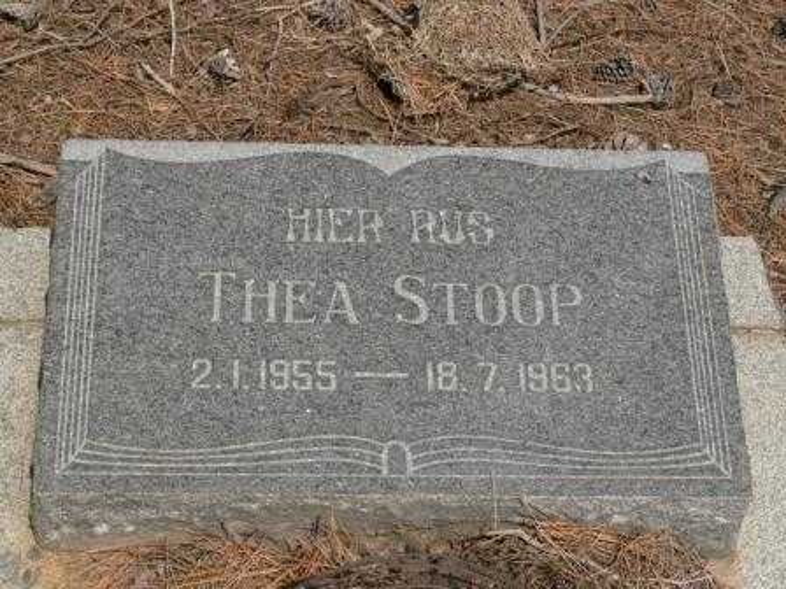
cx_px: 393
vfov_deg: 21.6
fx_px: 1544
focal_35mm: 68
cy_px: 294
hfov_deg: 28.6
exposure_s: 1/320
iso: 80
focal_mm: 12.3
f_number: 5.6
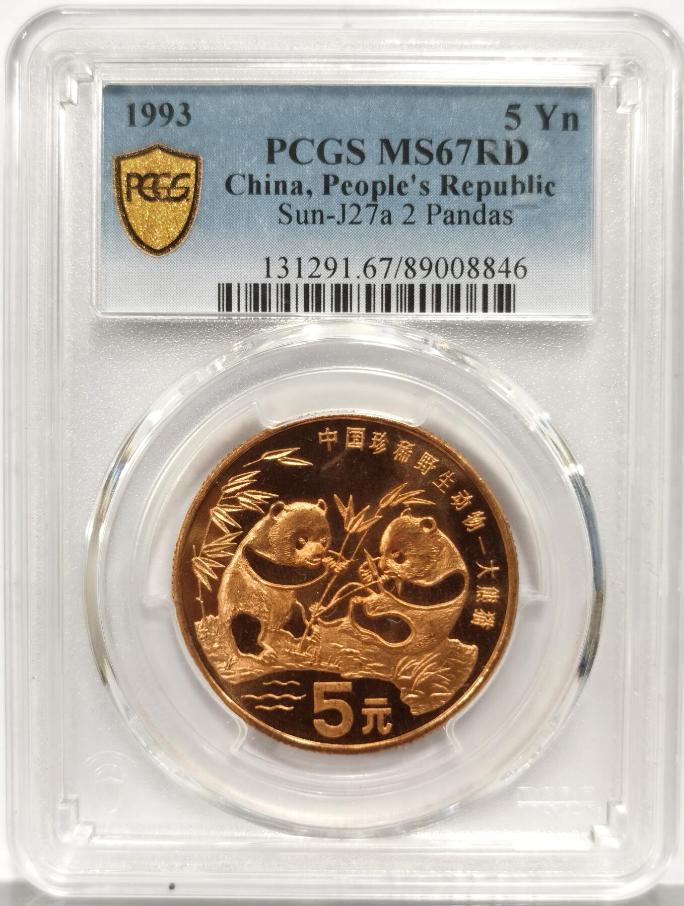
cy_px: 453
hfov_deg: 27.1
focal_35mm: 54
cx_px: 342
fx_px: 1417
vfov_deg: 35.5
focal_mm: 5.56
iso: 125
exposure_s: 1/100
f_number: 16
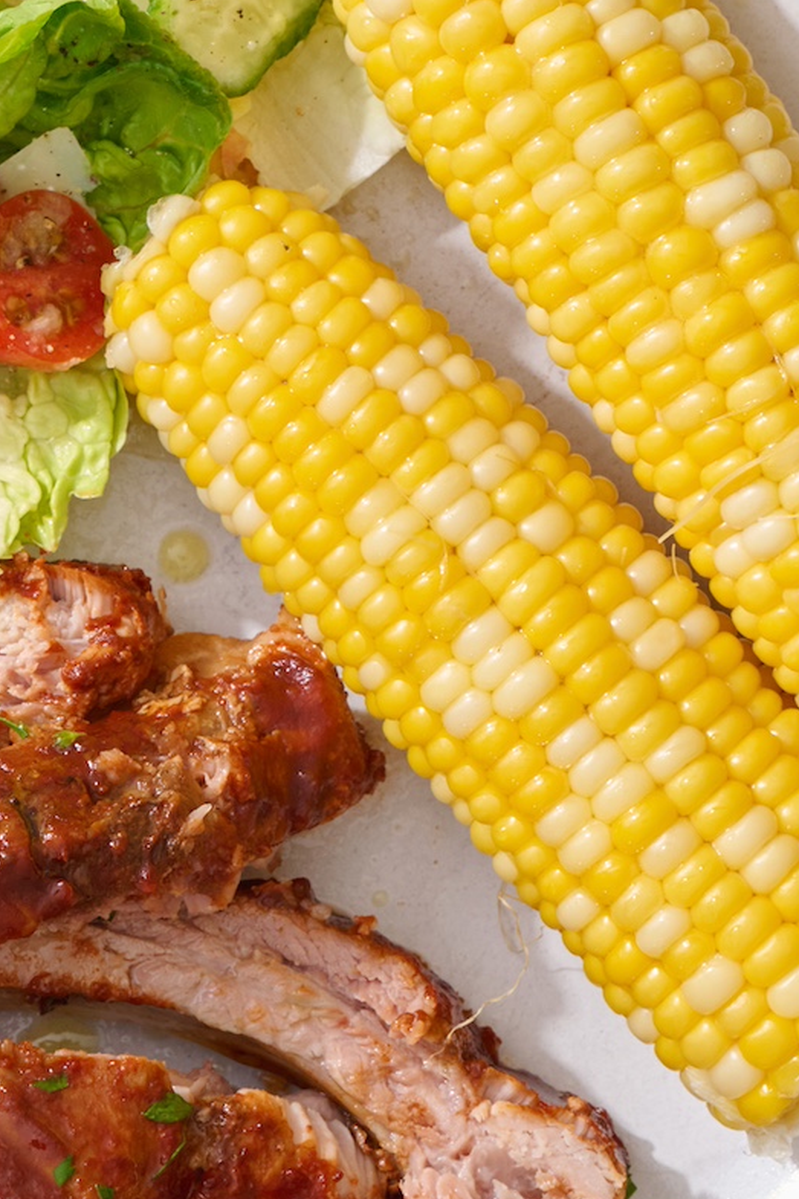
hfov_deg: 7.9
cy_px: 660
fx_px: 5728
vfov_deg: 12.0
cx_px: 31
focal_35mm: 172
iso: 800
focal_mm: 75
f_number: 14
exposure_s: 1/200
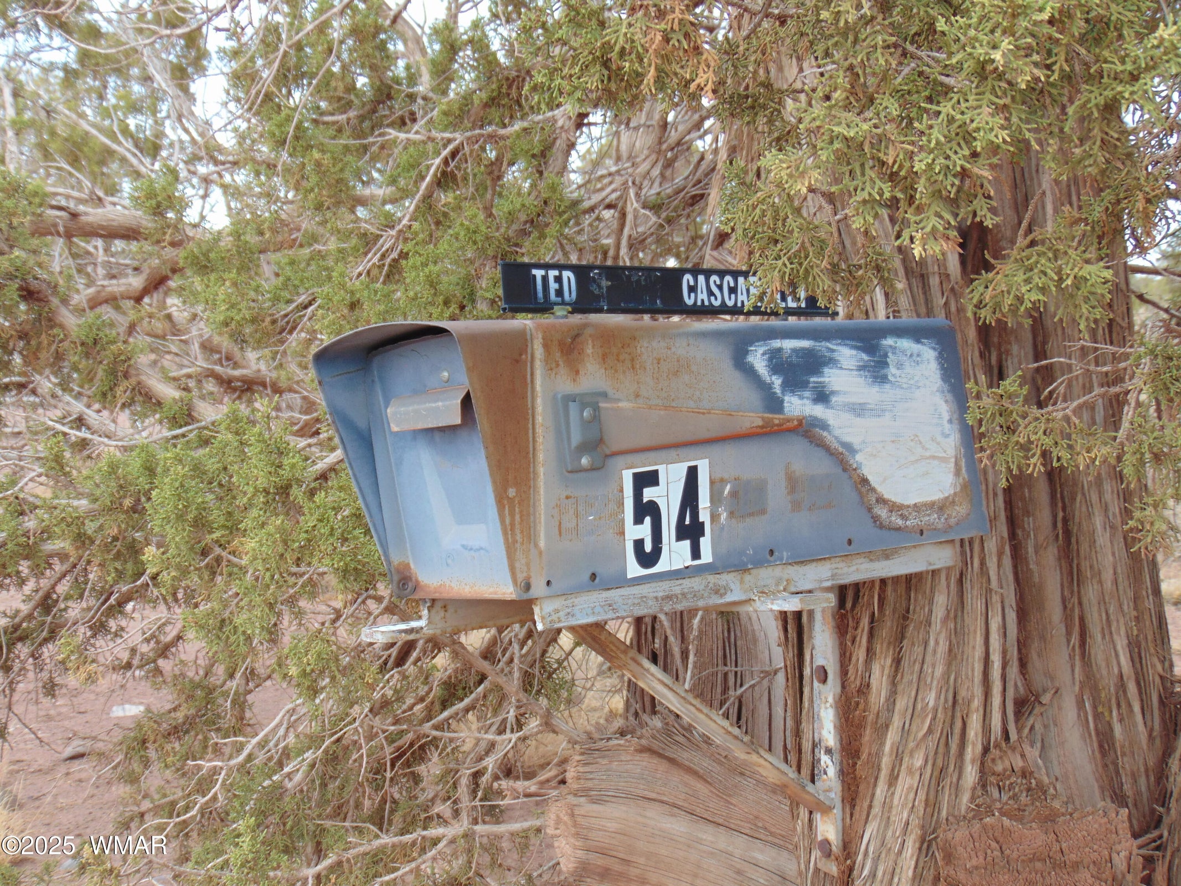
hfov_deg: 38.2
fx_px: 1706
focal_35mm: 50
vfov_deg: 29.1
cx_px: 590
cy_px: 443
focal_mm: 9
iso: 80
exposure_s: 1/160
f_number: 3.5
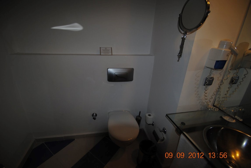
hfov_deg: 100.3
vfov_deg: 77.5
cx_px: 126
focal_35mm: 15
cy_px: 84
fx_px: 105
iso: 200
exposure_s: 1/60
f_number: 3.5
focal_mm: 10
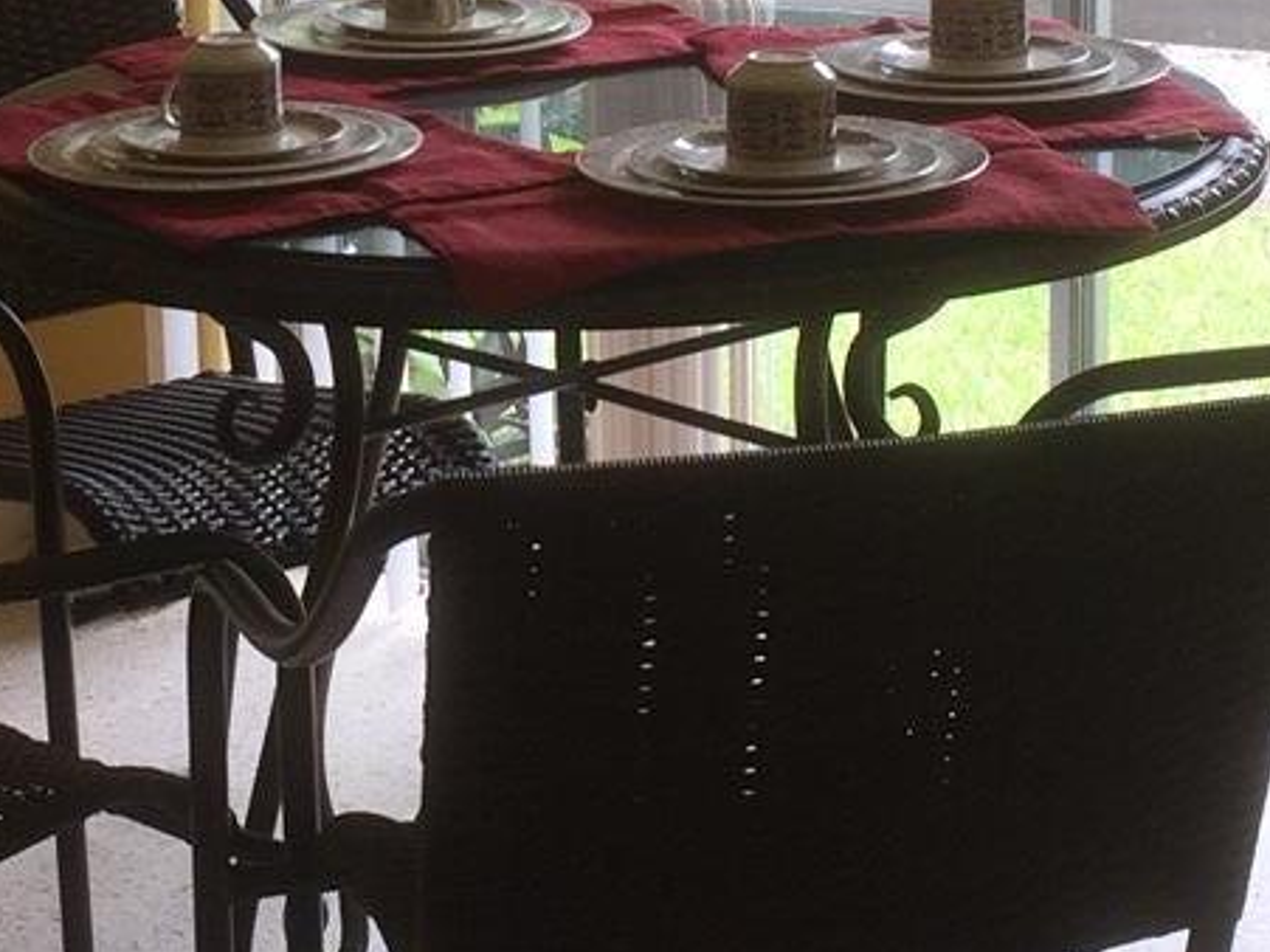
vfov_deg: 14.0
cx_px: 386
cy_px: 118
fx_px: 3851
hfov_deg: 18.7
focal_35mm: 105
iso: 32
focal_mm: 4.15
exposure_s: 1/120
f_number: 2.2
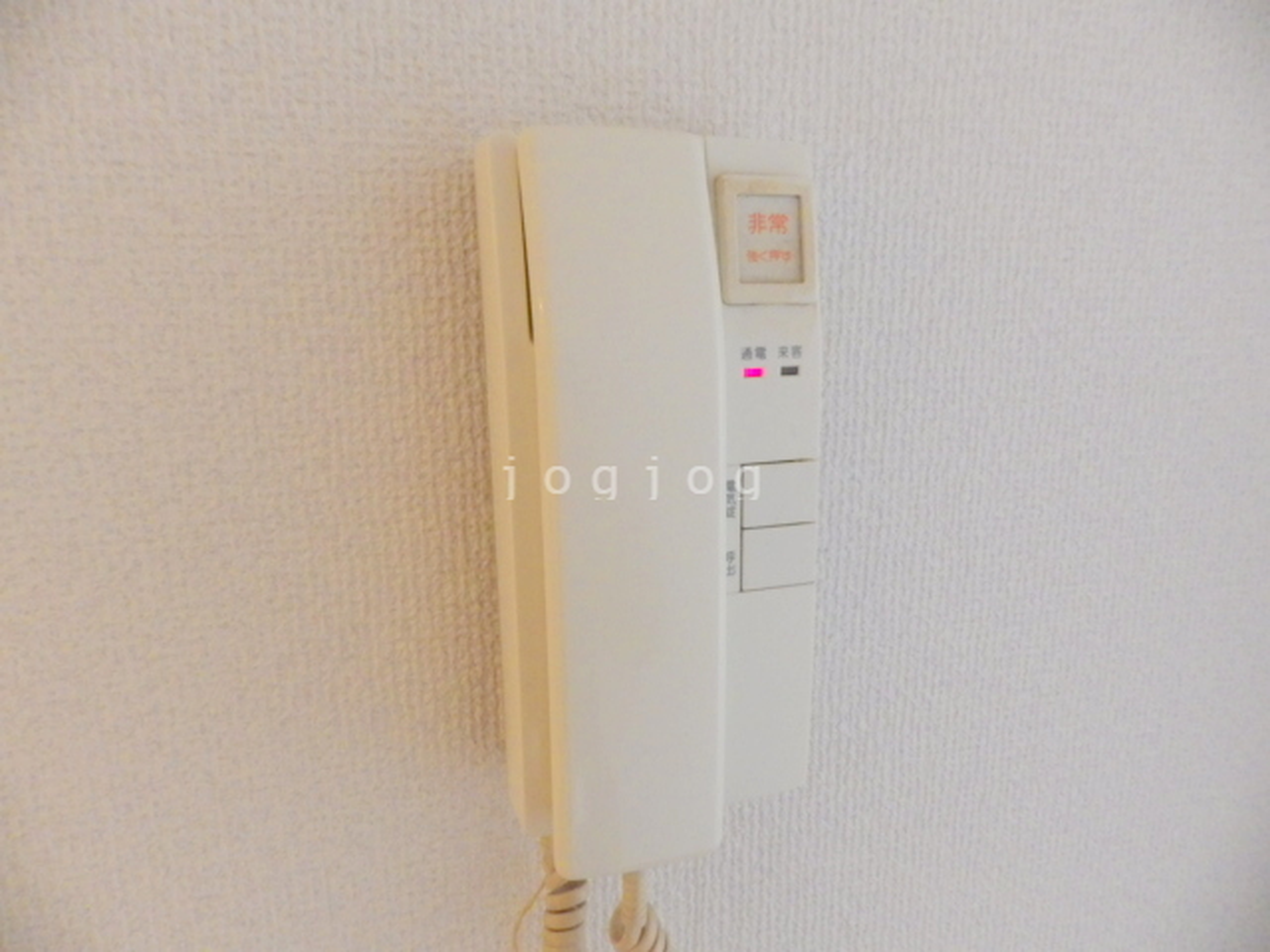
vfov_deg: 61.1
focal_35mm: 22
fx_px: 807
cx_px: 635
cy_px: 476
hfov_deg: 76.4
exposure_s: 1/30
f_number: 3.1
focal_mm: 4
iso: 800
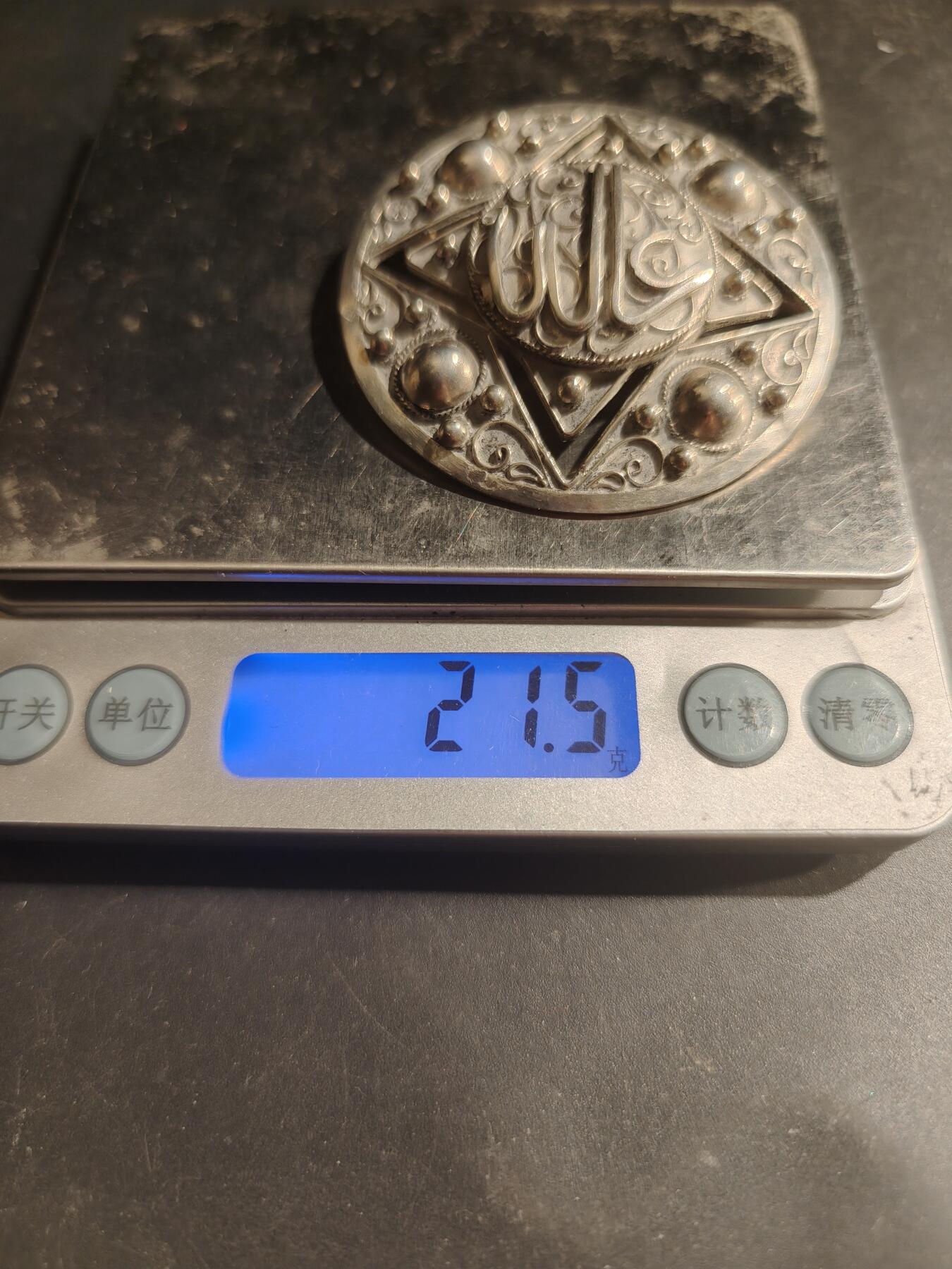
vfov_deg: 73.9
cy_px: 634
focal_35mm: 23
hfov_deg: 58.9
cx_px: 476
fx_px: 843
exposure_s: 1/200
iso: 250
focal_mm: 6.06
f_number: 1.6
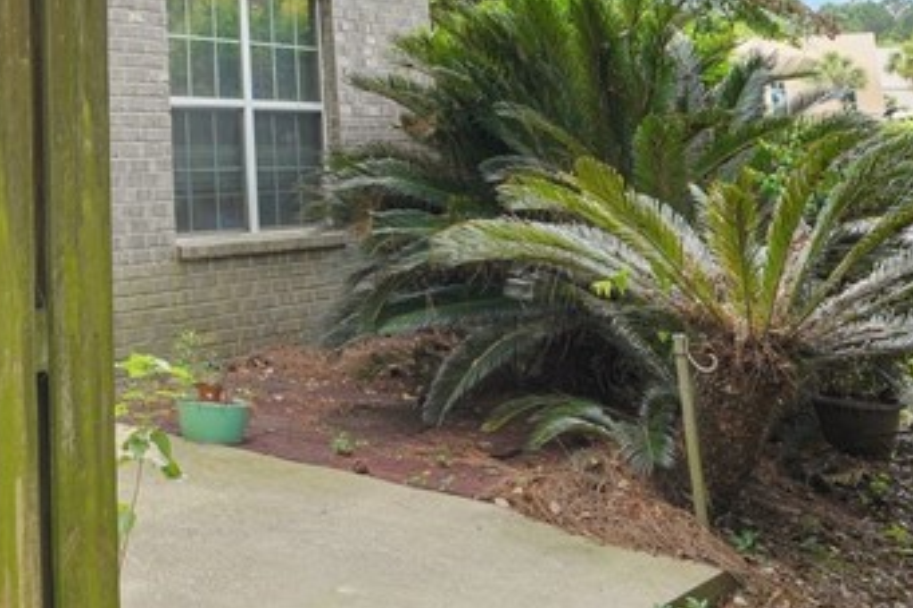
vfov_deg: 23.4
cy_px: -133
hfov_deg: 32.4
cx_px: -131
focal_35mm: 53
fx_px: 1333
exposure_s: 1/40
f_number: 9
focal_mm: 16.5
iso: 320
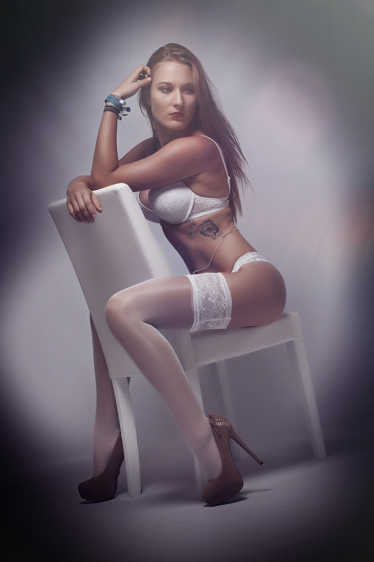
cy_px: 281
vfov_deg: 27.0
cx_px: 187
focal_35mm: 75
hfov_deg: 18.2
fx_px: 1171
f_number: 13
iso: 200
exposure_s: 1/500
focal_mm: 50
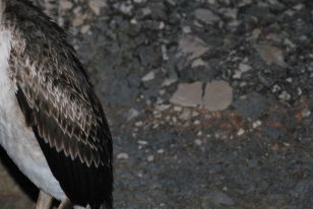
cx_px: 16
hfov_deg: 6.6
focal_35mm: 312
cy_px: 25
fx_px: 2715
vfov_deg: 4.4
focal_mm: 80
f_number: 5.6
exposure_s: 1/60
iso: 200
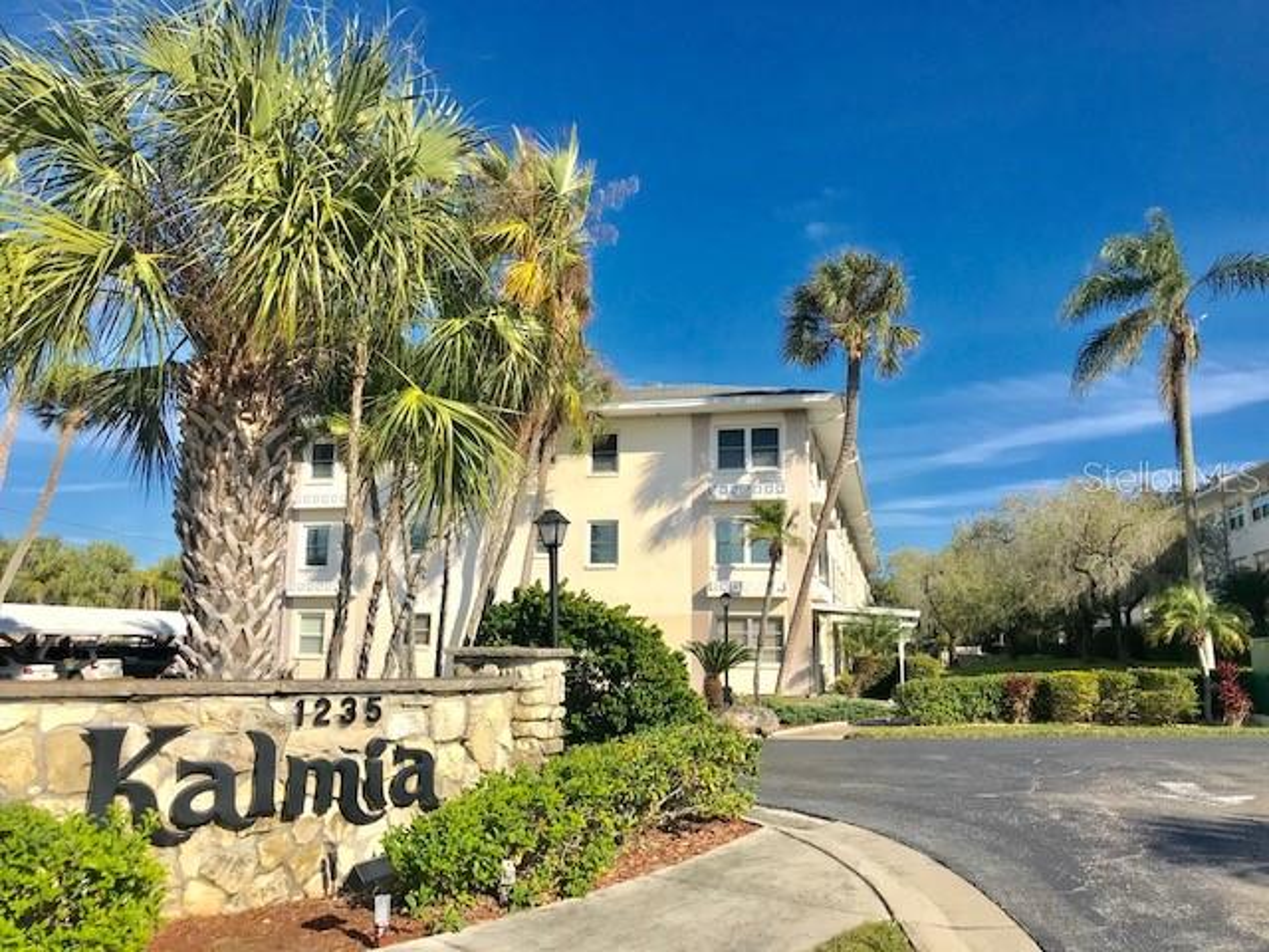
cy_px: 476
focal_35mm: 28
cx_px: 634
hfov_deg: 63.4
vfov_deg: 49.7
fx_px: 1026
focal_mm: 3.99
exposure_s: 1/3831
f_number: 1.8
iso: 20
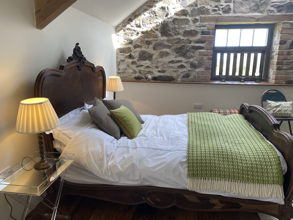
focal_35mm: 26
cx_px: 146
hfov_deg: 67.3
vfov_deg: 53.1
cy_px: 110
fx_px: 220
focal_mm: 4.25
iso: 64
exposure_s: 1/100
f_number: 1.8
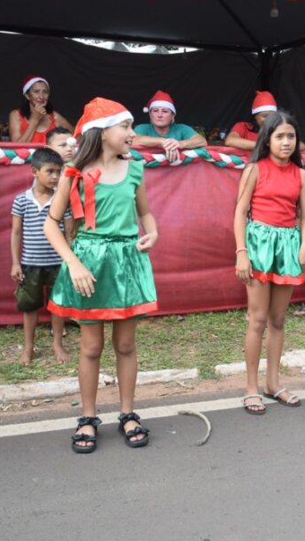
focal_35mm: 48
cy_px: 242
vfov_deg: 42.8
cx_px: 284
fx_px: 690
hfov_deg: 24.1
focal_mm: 18
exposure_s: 1/200
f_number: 7.1
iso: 400
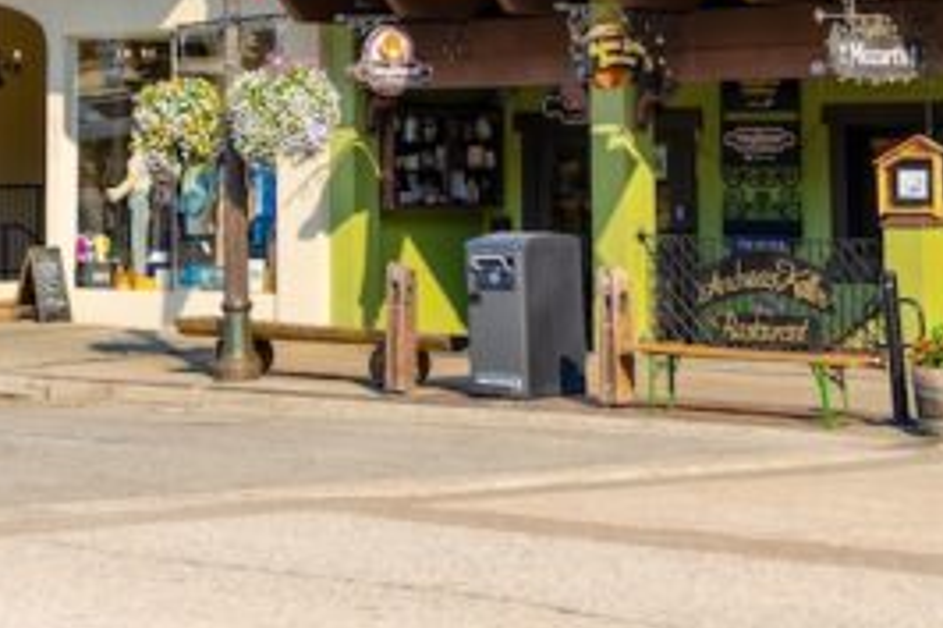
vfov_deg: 10.2
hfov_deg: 15.7
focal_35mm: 131
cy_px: -254
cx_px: 411
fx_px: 3429
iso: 100
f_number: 3.2
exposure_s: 1/1250
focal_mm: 34
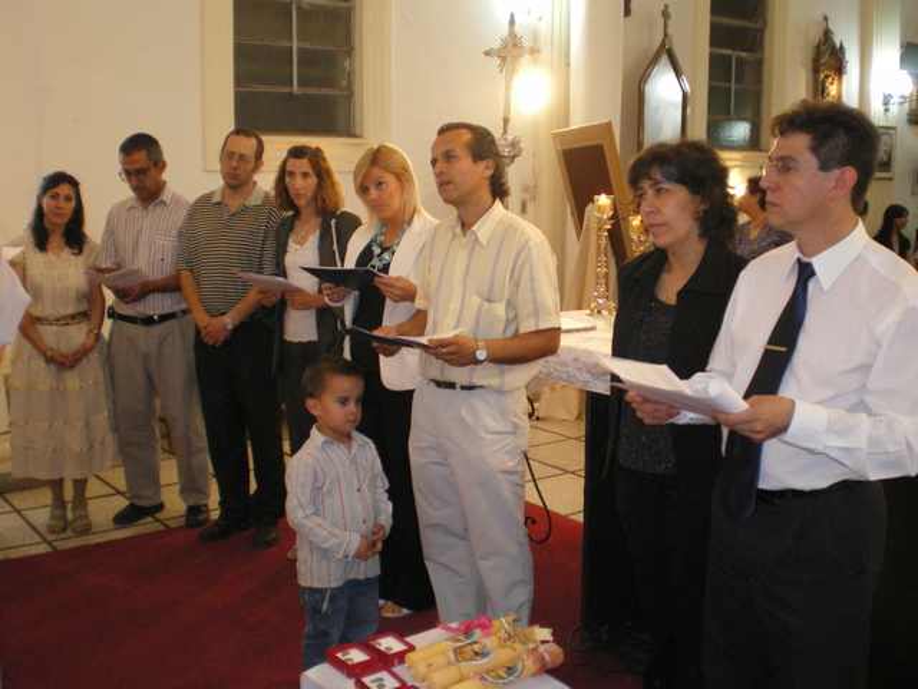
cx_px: 459
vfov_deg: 37.7
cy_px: 344
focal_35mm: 38
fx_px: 1008
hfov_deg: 49.0
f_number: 3.1
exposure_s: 1/30
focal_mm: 6.3
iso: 400
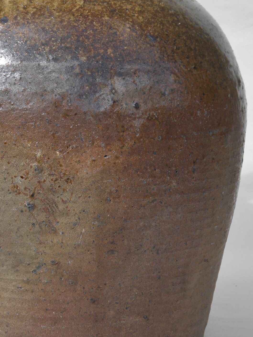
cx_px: 61
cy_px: 105
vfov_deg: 19.9
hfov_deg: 15.0
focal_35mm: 98
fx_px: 955
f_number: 4.1
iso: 100
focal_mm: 9.7
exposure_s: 1/320
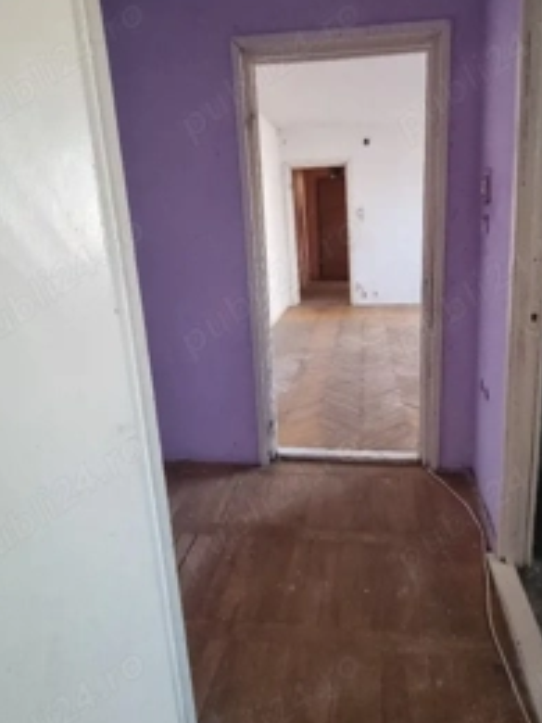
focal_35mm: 20
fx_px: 418
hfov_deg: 65.4
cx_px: 325
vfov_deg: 81.4
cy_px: 320
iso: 250
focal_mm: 2.2
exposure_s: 1/50
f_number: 2.2
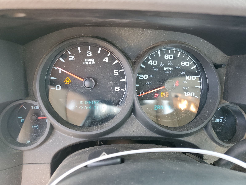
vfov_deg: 53.1
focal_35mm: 26
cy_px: 92
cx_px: 123
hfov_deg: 67.3
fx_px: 185
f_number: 1.5
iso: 77
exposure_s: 1/60.2
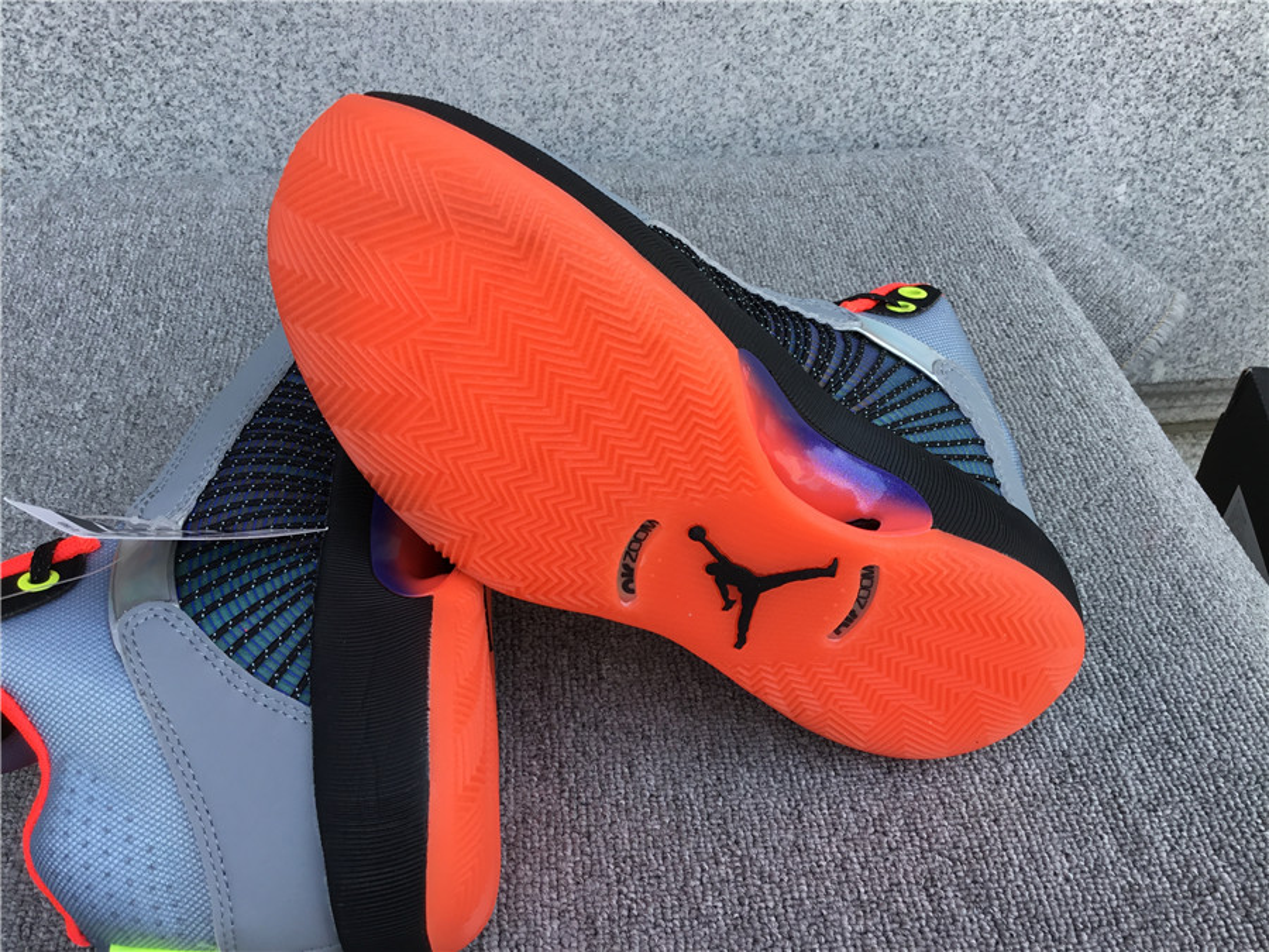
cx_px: 634
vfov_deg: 45.4
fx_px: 1136
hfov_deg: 58.4
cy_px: 476
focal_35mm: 31
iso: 25
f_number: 2.4
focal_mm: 3.3
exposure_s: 1/219
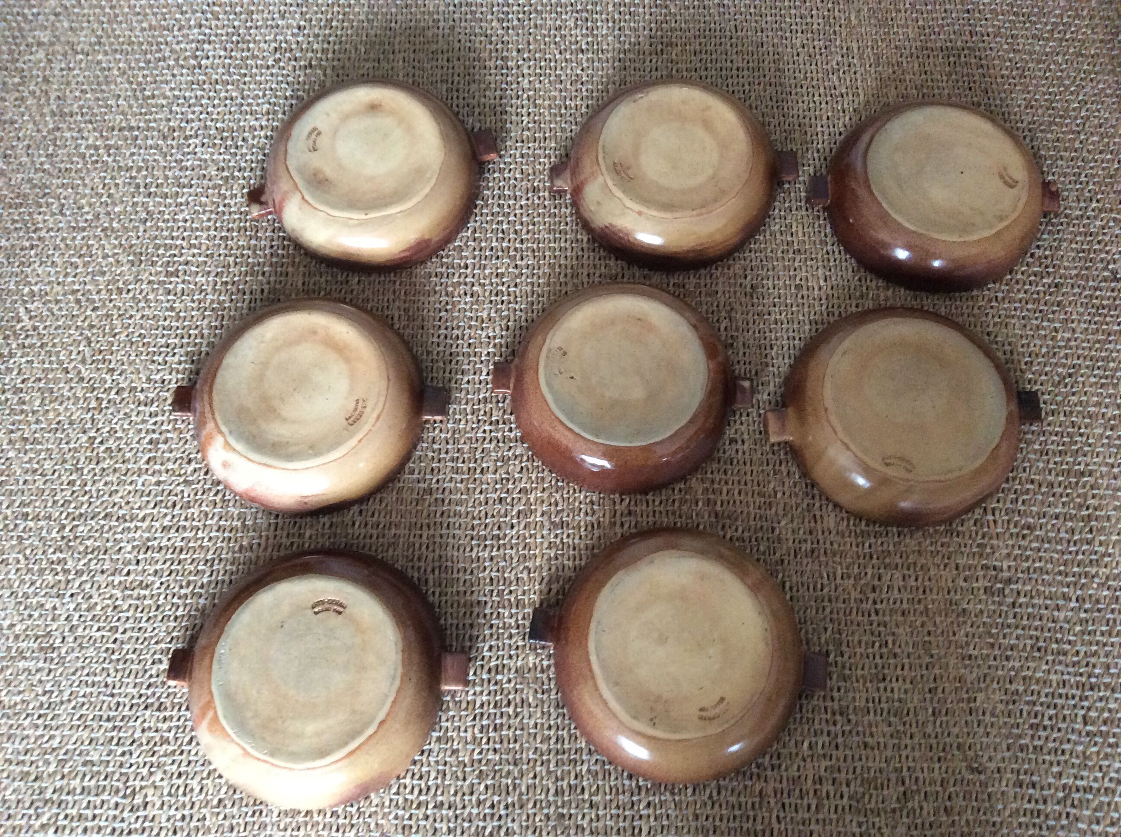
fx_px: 1035
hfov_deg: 56.9
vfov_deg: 44.1
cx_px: 560
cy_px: 418
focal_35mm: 32
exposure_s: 1/25
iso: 200
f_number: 2.4
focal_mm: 3.3
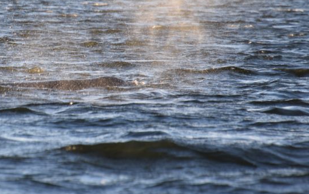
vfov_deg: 2.5
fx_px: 4515
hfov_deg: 3.9
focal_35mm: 536
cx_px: 34
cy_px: 28
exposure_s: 1/500
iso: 360
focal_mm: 185
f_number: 6.3
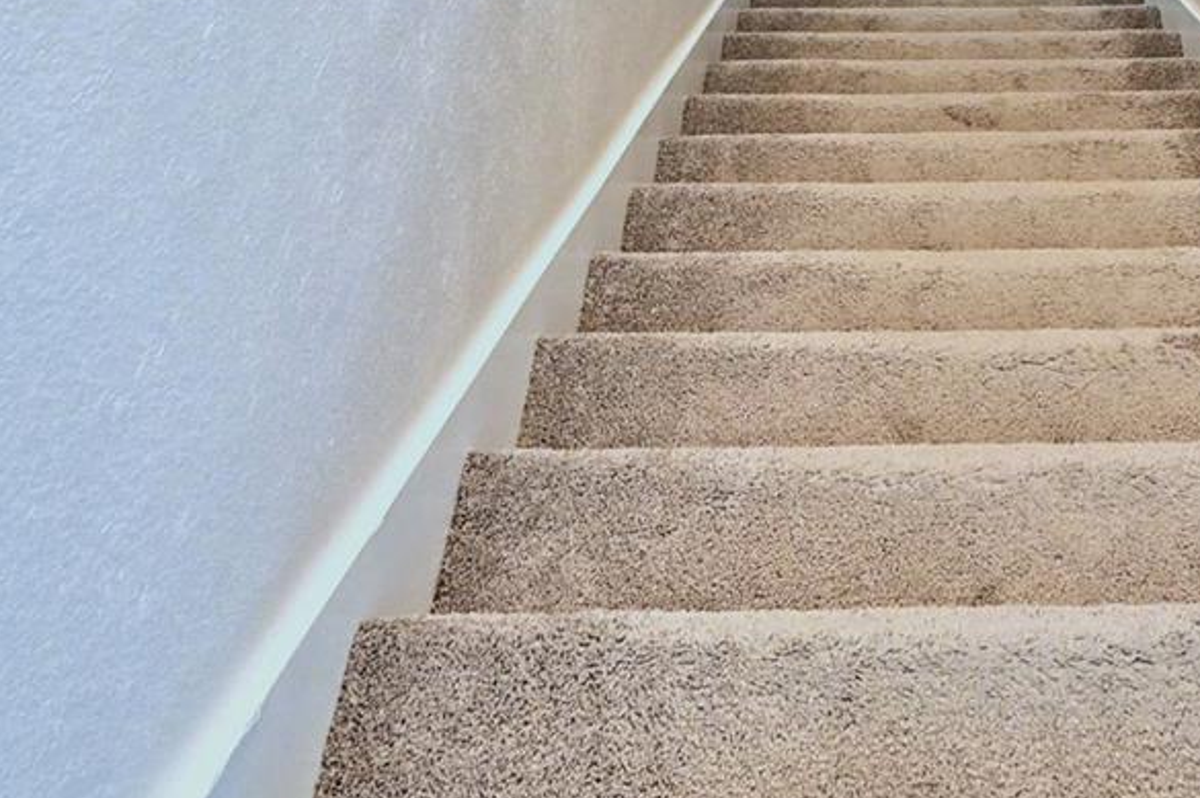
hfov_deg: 39.0
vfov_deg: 22.5
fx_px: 1632
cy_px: -398
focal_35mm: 49
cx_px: 935
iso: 400
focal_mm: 14
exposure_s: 1/5
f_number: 8
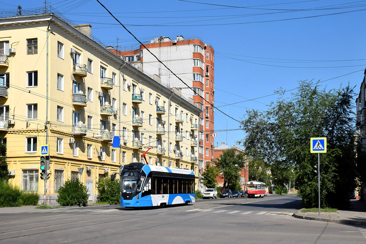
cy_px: 122
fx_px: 488
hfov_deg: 41.1
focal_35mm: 48
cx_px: 183
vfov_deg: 28.1
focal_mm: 32
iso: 200
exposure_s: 1/640
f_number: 9
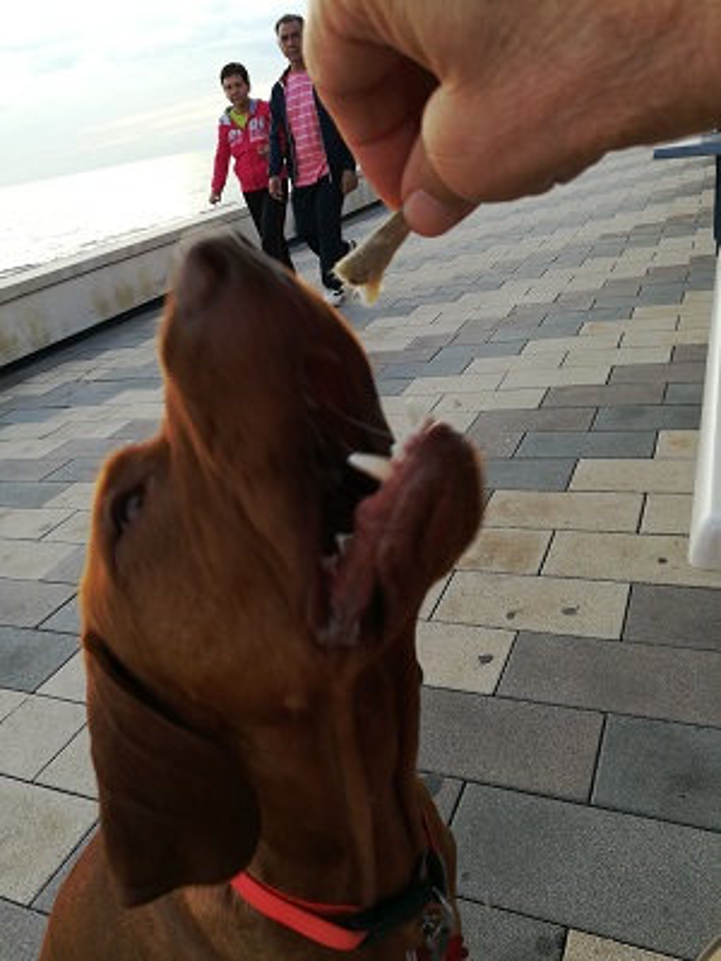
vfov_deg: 67.3
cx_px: 360
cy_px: 480
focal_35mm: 26
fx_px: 722
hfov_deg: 53.1
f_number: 2.2
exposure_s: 1/148
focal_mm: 3.83
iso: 50
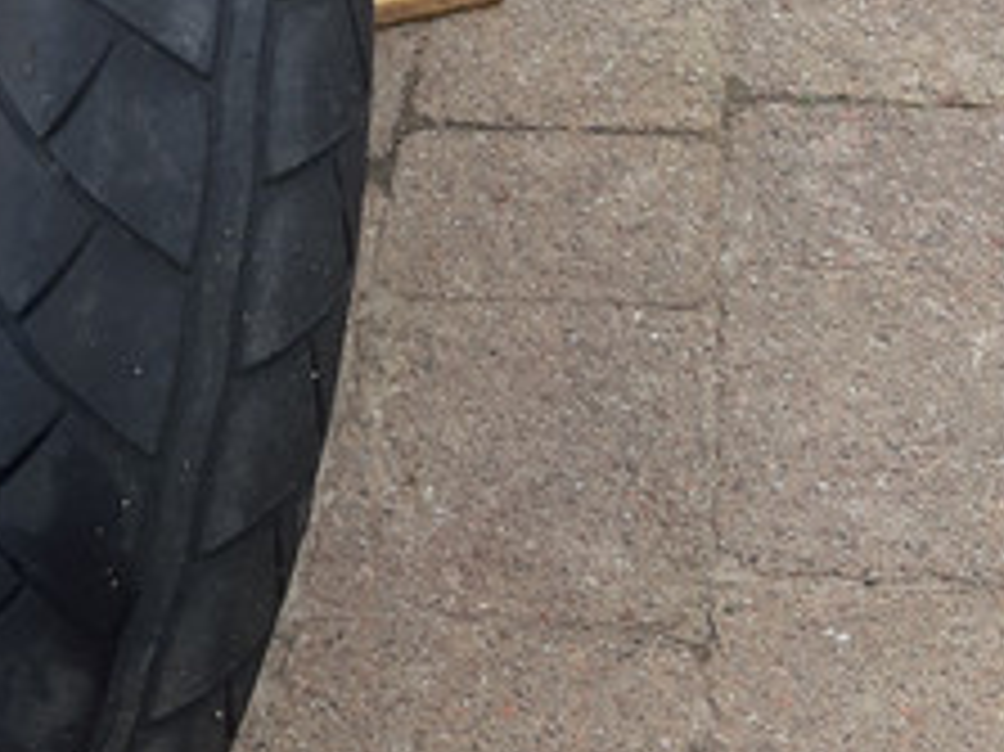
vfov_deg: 10.5
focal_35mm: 129
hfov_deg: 15.2
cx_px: 205
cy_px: -770
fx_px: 3739
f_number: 1.7
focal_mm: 3.93
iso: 40
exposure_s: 1/324
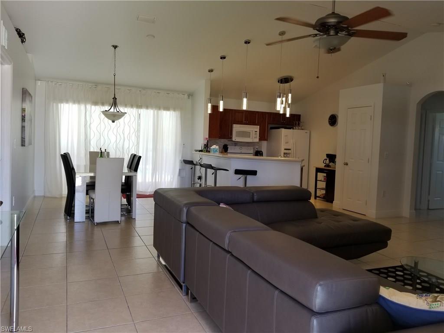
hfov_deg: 67.3
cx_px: 222
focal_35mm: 26
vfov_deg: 53.1
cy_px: 166
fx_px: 333
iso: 64
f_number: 1.7
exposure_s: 1/60
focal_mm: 4.25
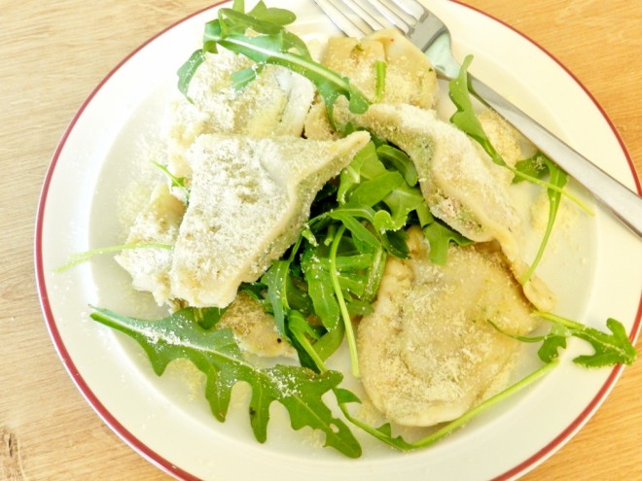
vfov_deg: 31.5
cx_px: 321
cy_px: 240
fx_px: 853
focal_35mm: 46
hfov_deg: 41.2
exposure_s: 1/15
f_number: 4.2
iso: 400
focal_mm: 8.1
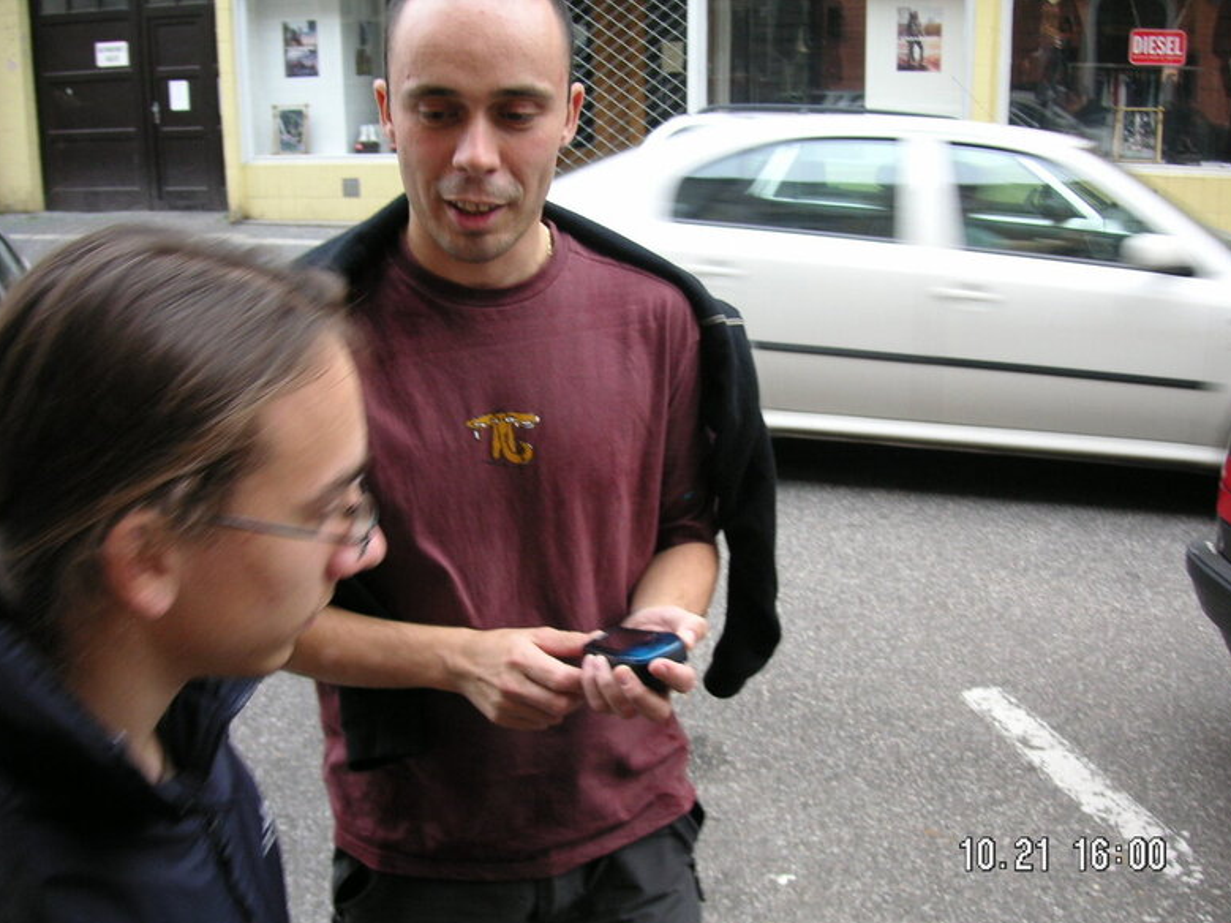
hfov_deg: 49.0
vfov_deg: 37.7
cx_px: 621
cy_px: 473
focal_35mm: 38
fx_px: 1351
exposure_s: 1/45
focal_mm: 6.1
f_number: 2.8
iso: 50
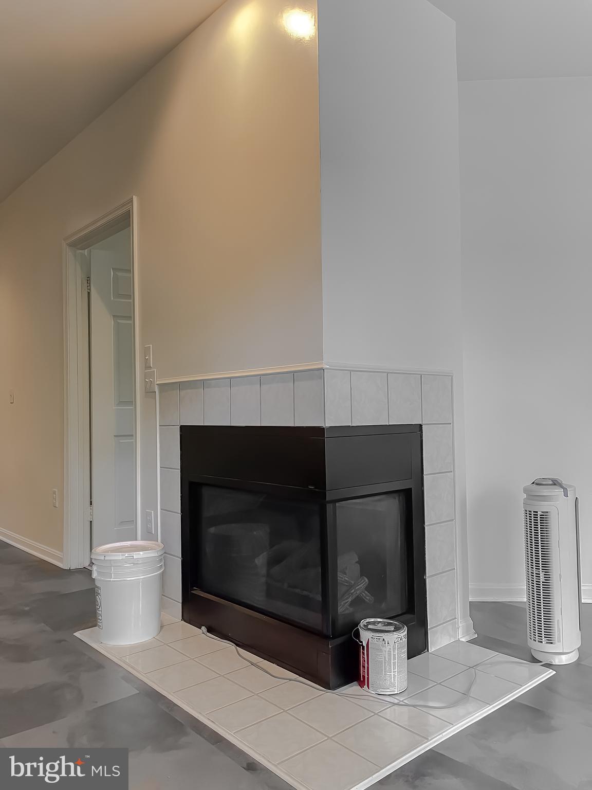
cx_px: 296
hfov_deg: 54.9
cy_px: 395
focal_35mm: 25
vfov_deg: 69.4
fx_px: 570
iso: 160
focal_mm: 5.1
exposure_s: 1/60
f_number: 1.6
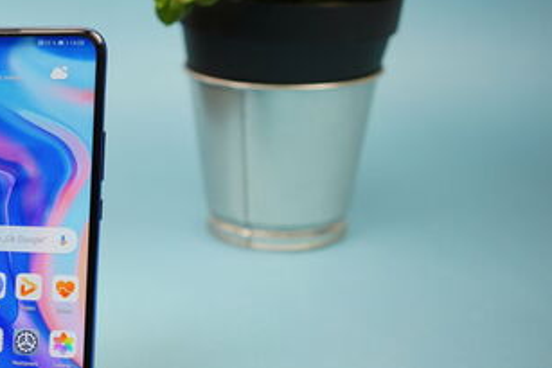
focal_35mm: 70
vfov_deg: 19.5
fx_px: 1074
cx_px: 27
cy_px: 188
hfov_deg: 27.5
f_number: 3.5
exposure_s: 1/250
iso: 400
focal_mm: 35
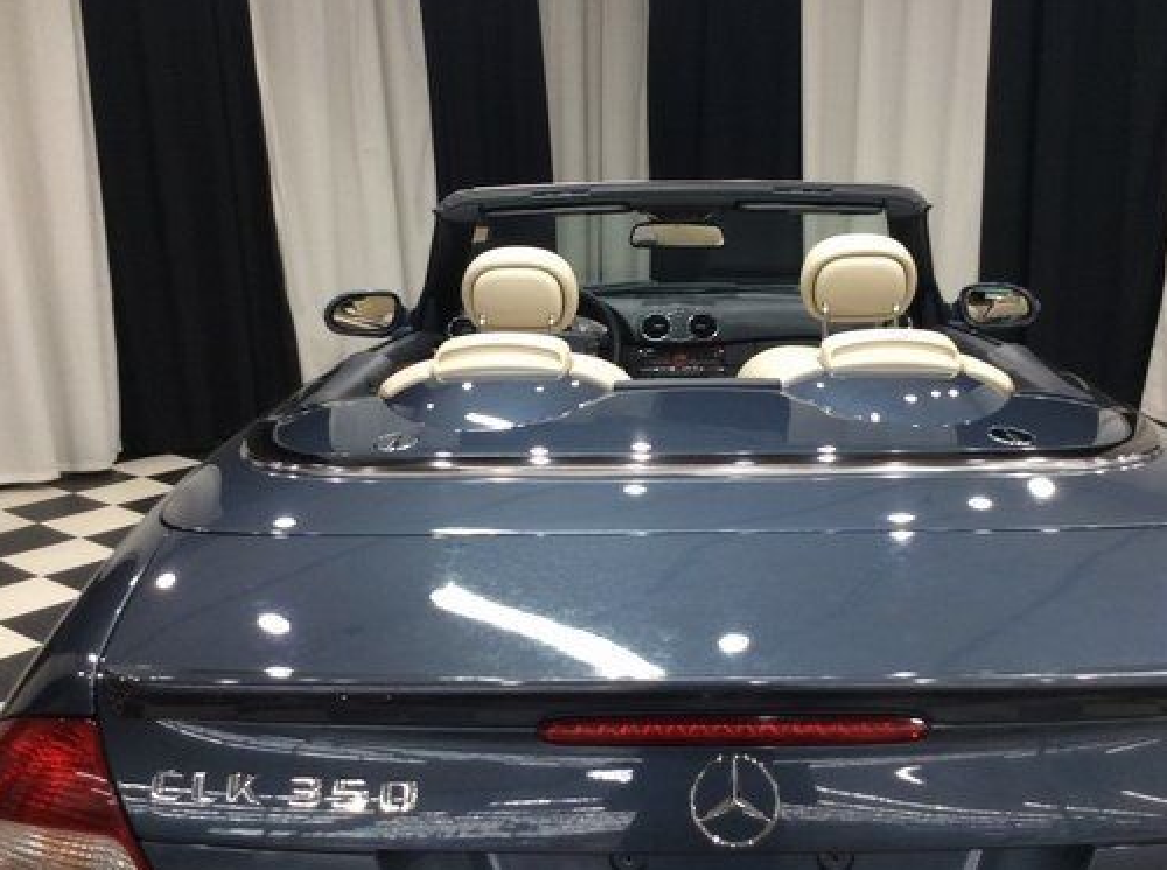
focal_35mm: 41
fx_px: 1380
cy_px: 434
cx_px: 649
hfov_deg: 45.8
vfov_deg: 35.0
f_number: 2.4
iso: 50
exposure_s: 1/24
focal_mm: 3.3
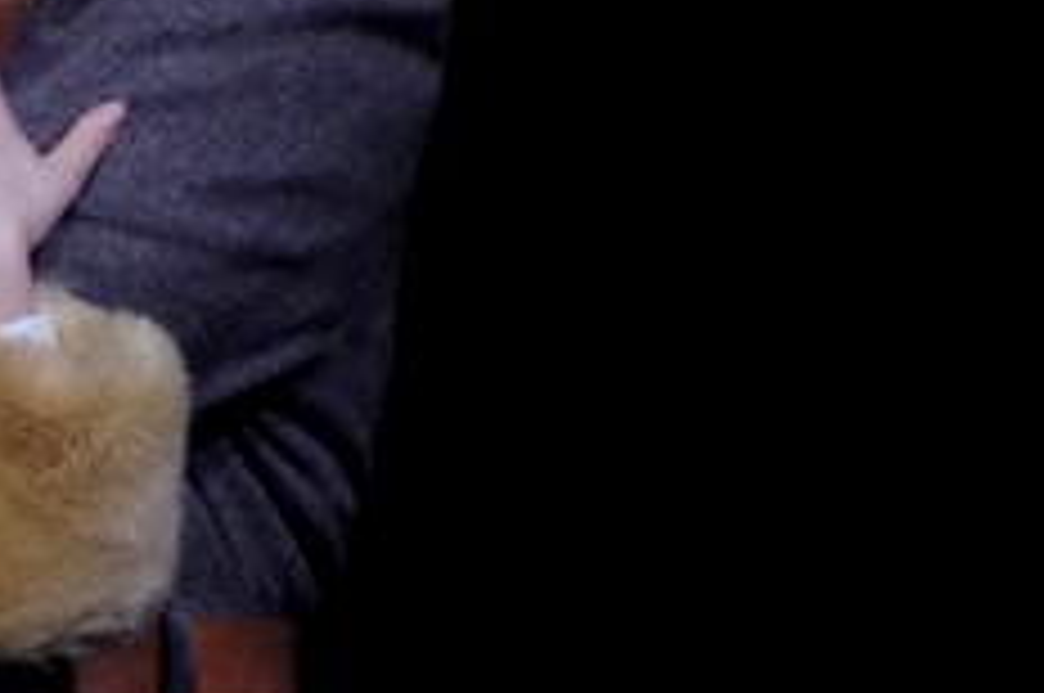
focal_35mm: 931
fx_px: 26961
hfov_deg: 2.2
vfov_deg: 1.5
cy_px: 135
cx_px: -153
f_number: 8
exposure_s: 1/100
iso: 6400
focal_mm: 150
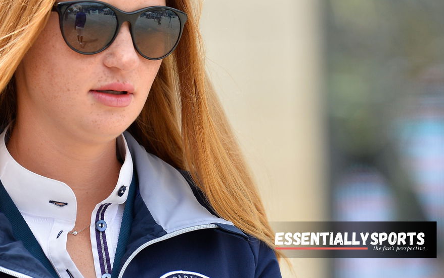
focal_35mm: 557
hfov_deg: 3.8
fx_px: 6741
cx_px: 161
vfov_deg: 2.4
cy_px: 84
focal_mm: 400
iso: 800
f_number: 5
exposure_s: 1/4000
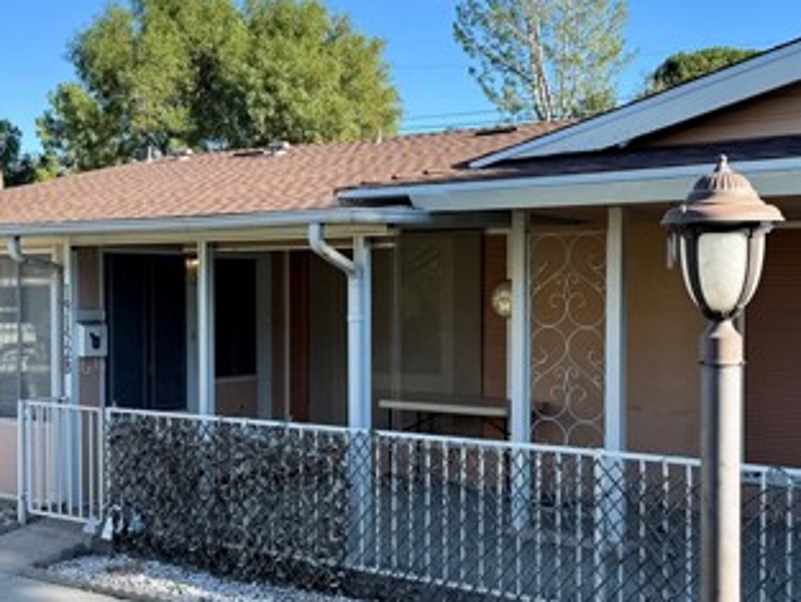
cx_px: 397
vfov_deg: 29.7
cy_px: 323
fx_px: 1134
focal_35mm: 49
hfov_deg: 38.9
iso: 80
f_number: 1.78
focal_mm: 6.76
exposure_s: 1/1597
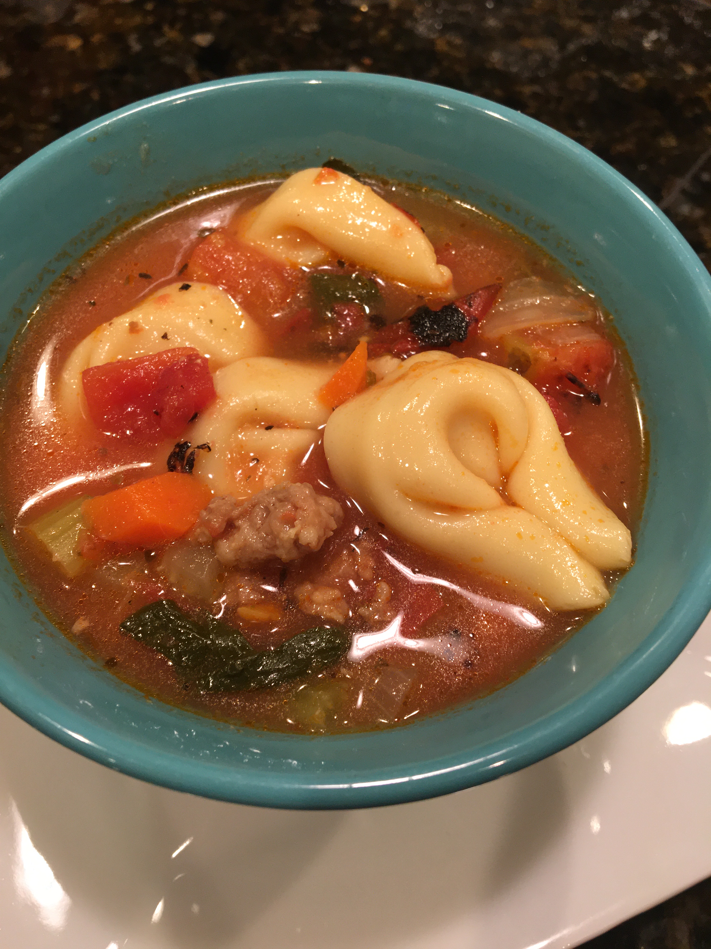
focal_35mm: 29
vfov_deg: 61.7
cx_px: 356
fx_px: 794
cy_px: 474
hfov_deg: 48.2
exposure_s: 1/30
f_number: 2.2
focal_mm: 4.15
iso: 100
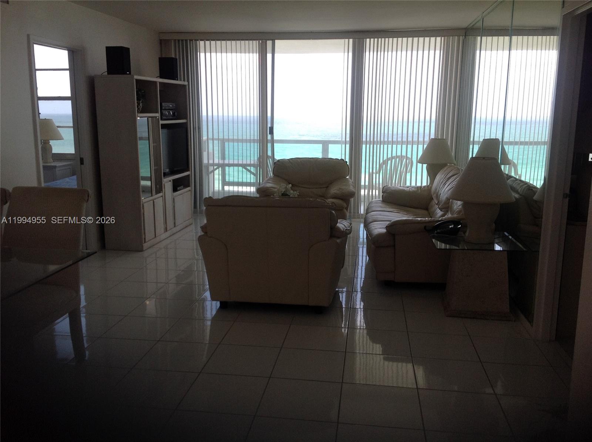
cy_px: 221
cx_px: 296
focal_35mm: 35
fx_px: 597
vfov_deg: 40.6
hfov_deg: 52.7
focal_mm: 4.28
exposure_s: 1/347
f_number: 2.4
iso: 50
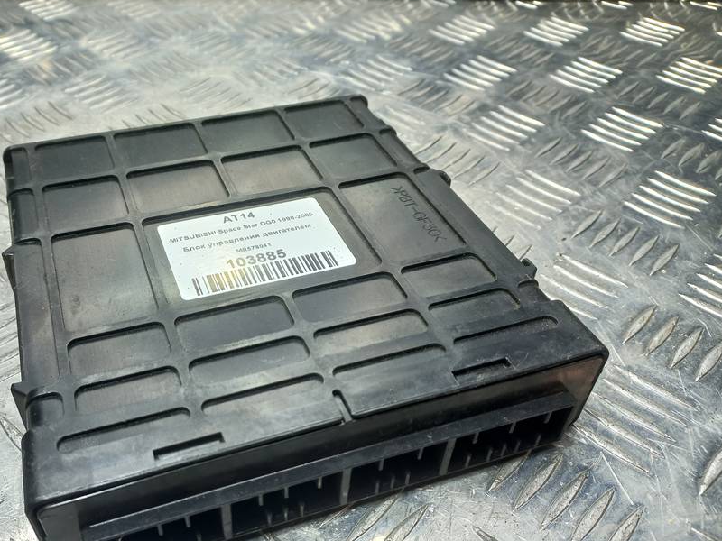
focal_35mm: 32
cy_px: 332
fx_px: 667
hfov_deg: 56.2
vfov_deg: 43.9
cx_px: 274
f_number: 1.8
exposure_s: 1/50
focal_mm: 4.6
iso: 50
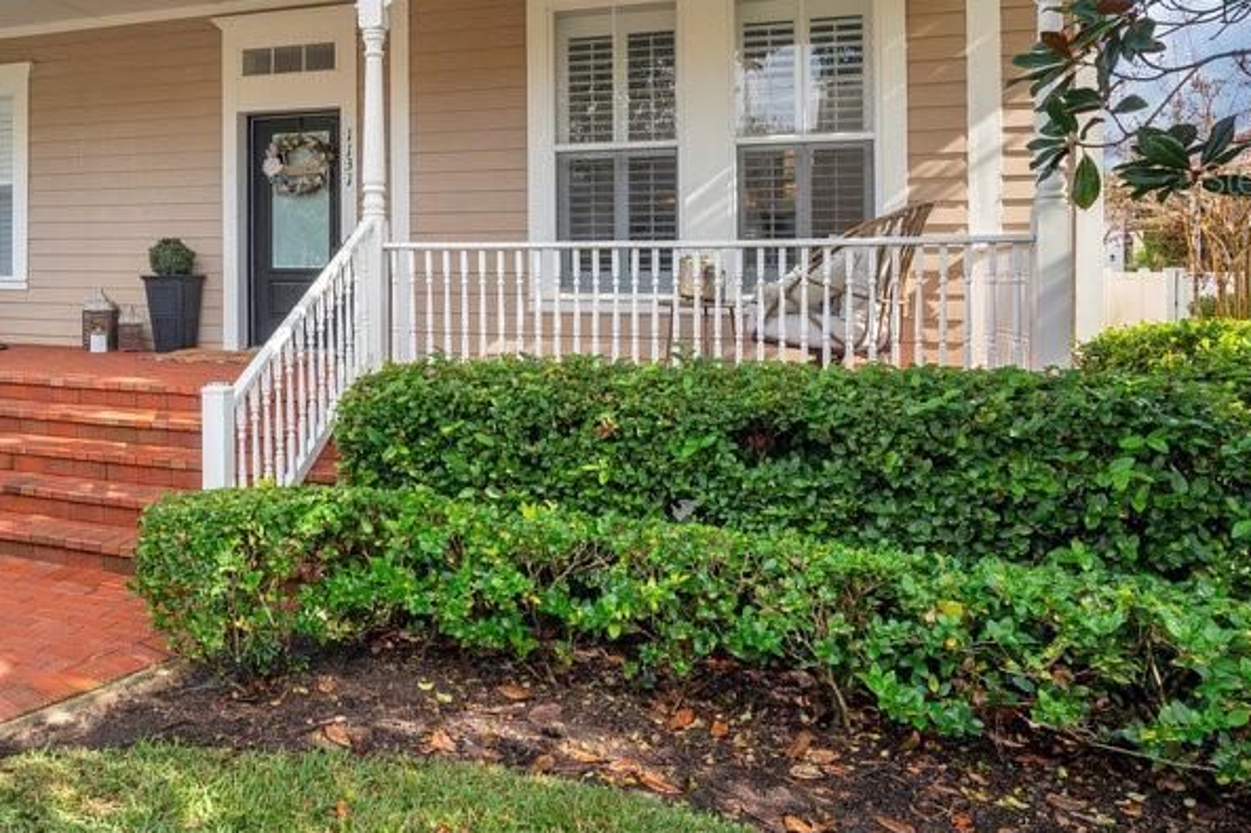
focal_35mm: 27
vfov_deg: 45.7
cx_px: 346
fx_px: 938
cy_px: 178
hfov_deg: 64.2
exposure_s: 1/160
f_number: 6.3
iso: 100
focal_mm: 16
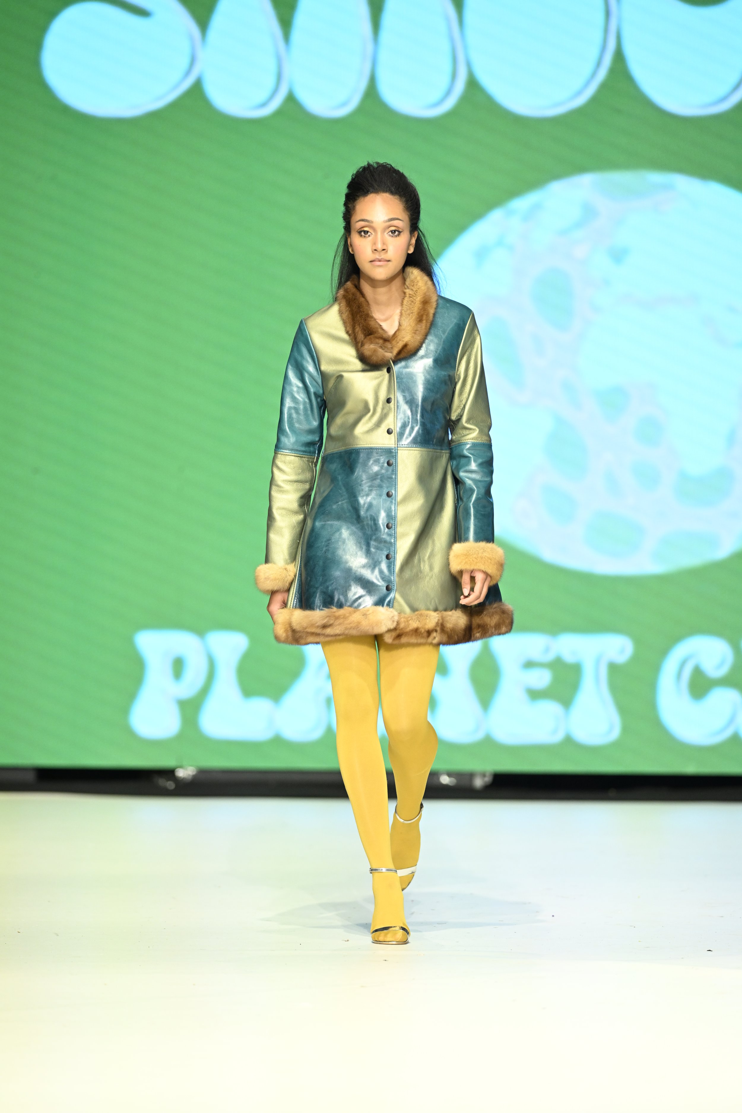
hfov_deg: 6.2
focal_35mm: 220
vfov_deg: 9.4
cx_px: 371
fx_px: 6801
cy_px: 556
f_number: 2.8
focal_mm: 220
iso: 2000
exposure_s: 1/320
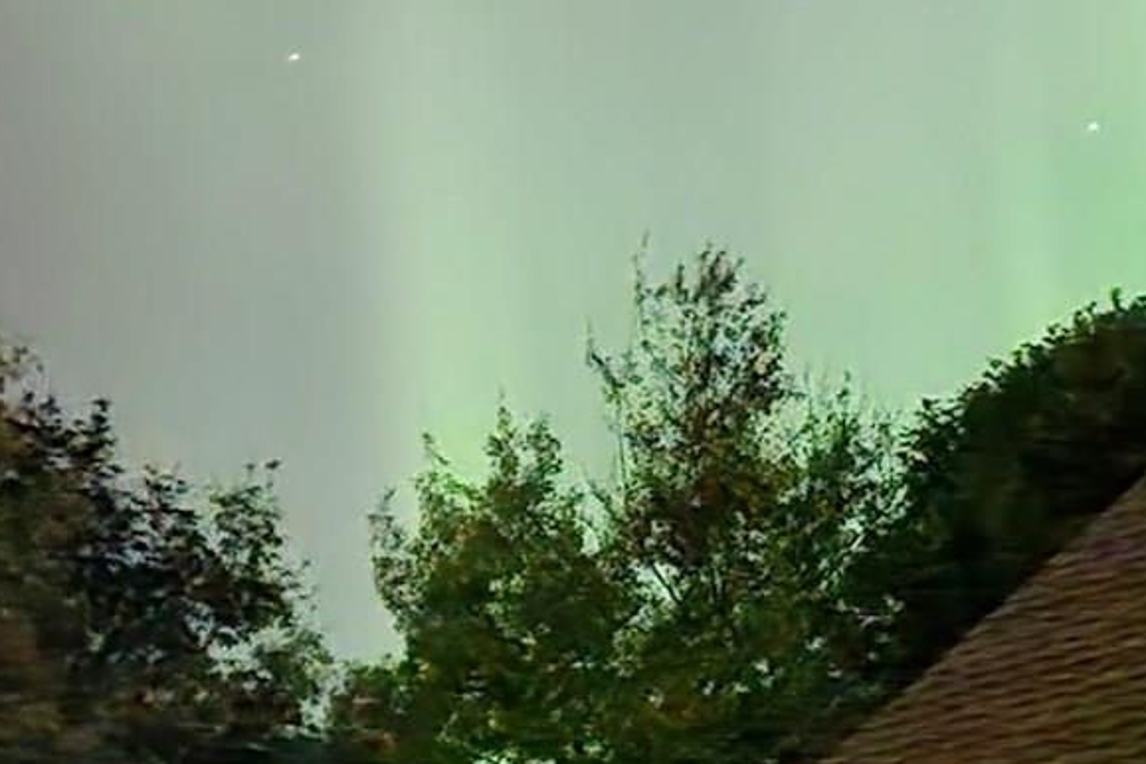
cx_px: 1540
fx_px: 4043
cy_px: 821
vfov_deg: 10.7
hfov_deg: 15.3
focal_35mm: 127
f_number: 1.8
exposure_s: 1/4
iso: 4000
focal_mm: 5.4
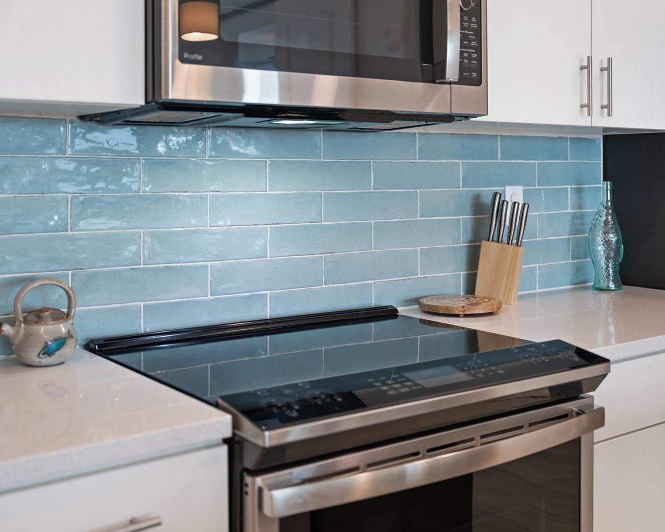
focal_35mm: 42
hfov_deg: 43.8
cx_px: 372
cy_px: 267
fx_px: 826
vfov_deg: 35.7
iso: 32
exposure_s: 1/10
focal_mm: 37
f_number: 2.8
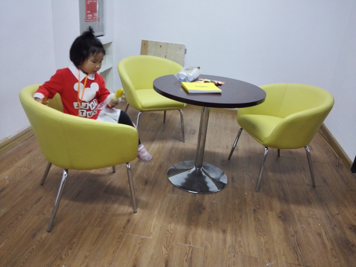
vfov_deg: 48.2
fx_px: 298
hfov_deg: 61.7
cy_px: 134
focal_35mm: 29
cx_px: 178
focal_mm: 3.8
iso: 250
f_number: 2
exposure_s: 1/33.4
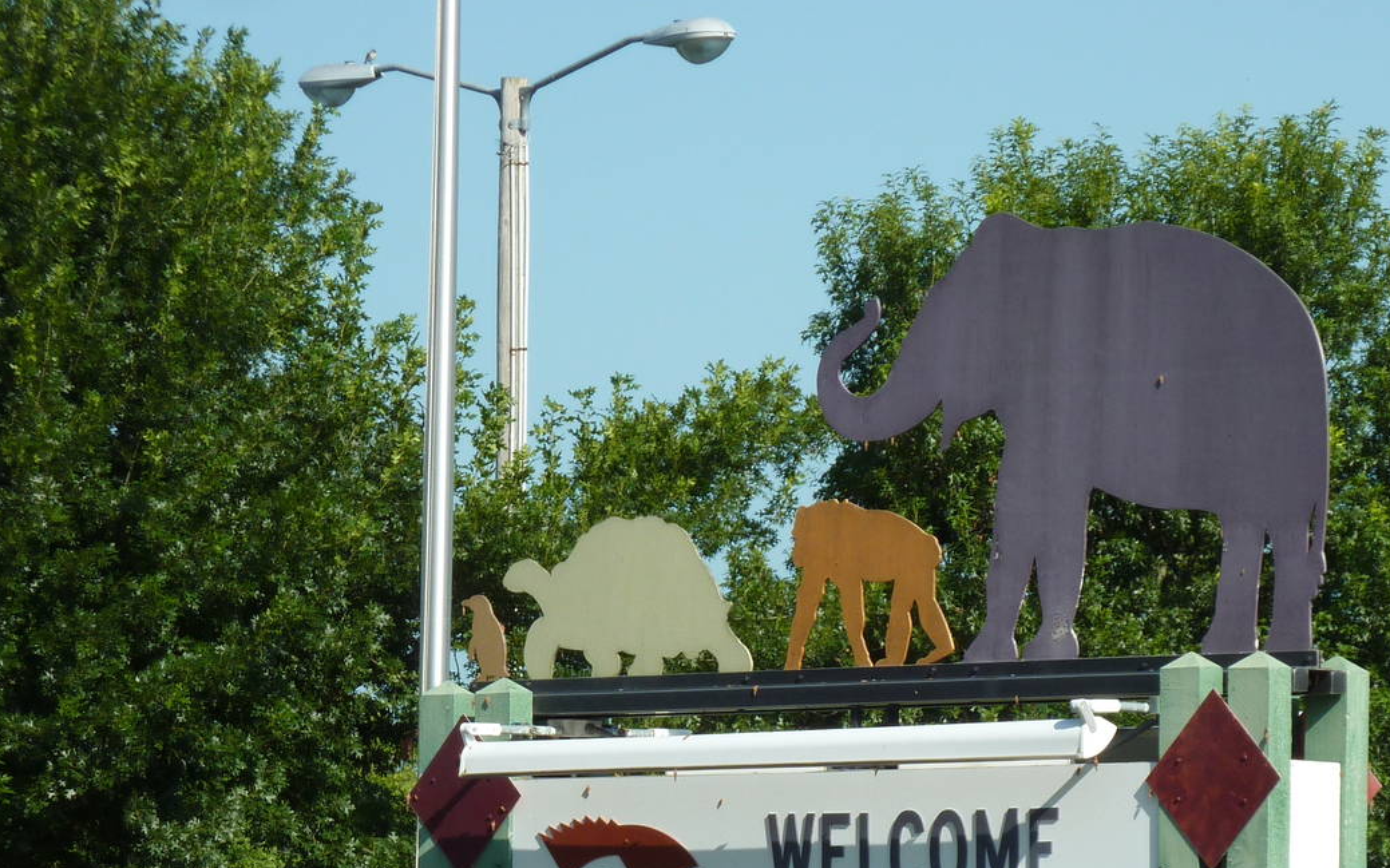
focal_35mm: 209
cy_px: 798
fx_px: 7916
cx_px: 891
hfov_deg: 10.0
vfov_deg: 6.3
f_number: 4.4
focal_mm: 21
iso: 80
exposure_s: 1/500
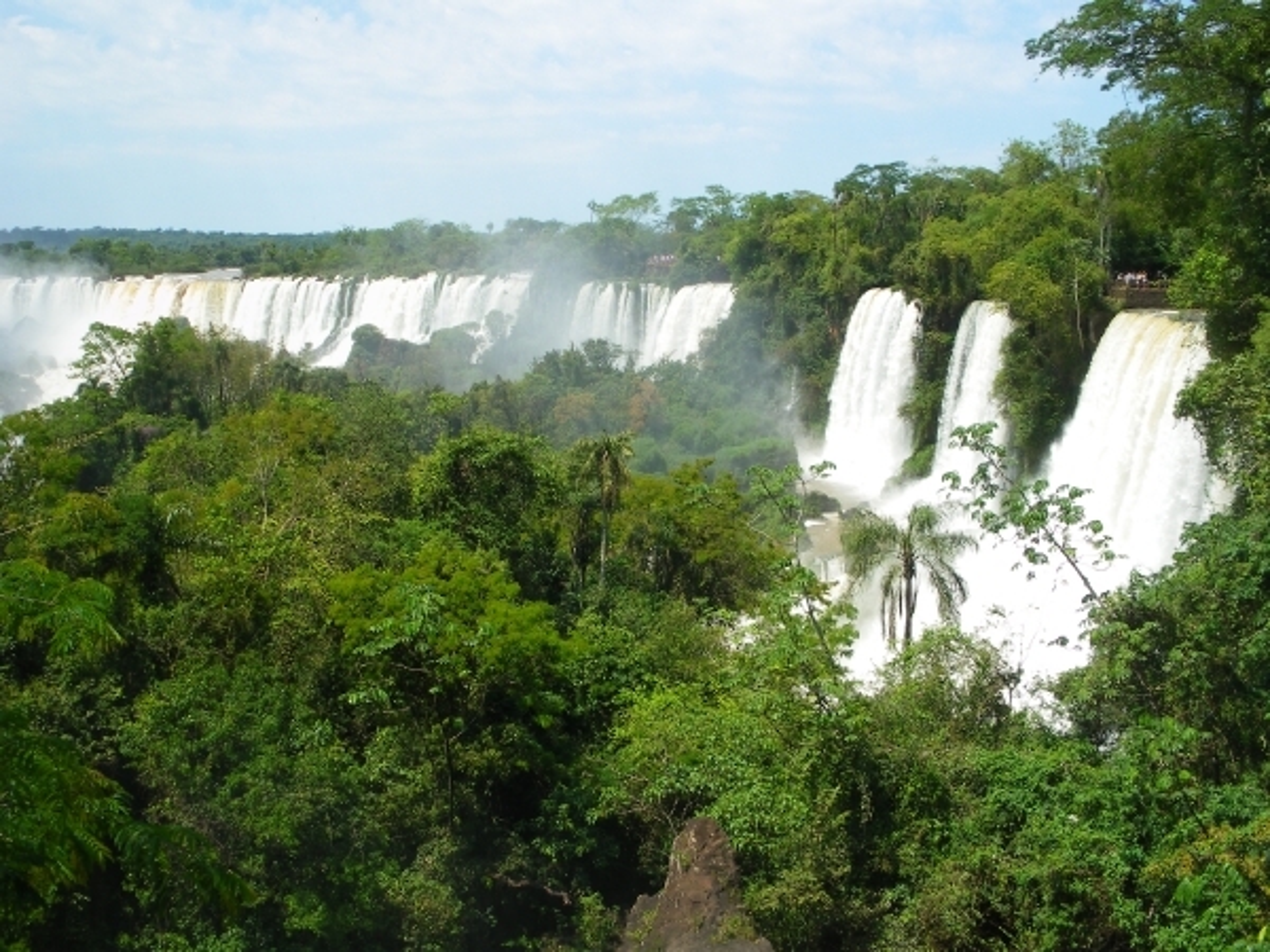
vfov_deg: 39.7
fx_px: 1321
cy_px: 476
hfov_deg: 51.4
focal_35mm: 36
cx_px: 635
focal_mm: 6.3
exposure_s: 1/200
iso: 80
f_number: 5.4
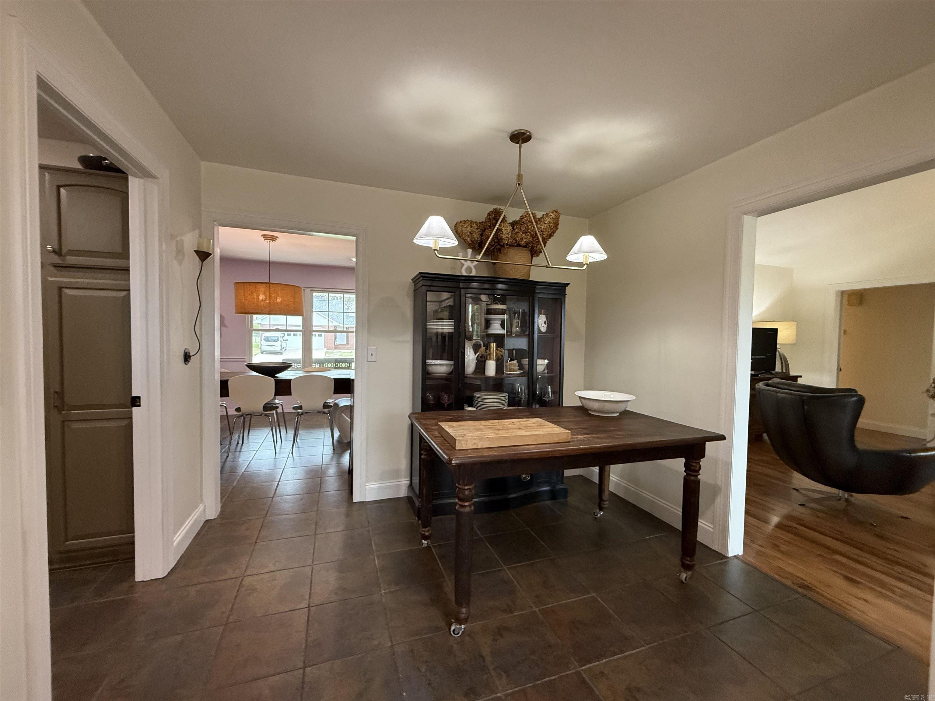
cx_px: 468
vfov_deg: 85.7
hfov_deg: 102.1
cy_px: 350
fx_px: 378
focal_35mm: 14
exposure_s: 1/120
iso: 500
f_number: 2.2
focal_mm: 2.22
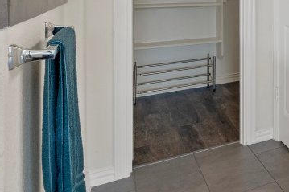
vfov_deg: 27.5
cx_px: 429
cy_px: -14
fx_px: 361
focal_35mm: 45
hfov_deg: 28.7
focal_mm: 14
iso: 100
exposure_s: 1/5
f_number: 8
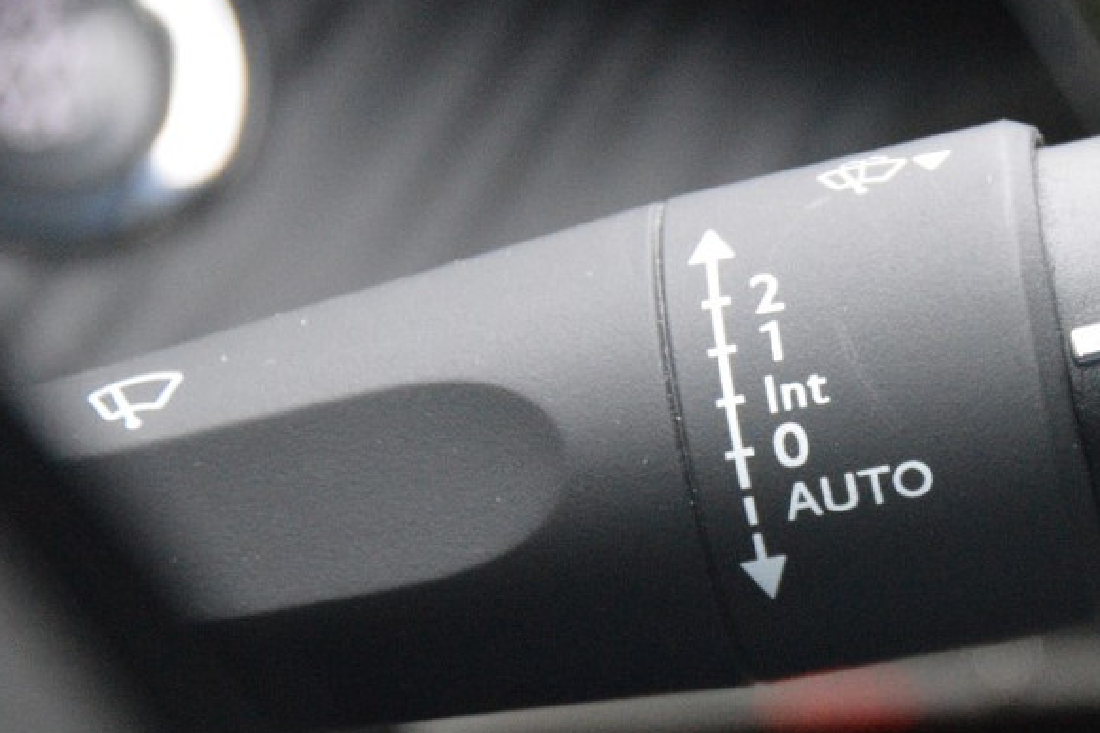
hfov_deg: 7.1
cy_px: 452
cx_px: 920
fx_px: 8889
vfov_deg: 4.7
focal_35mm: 291
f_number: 6
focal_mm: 110
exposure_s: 1/30
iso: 6400
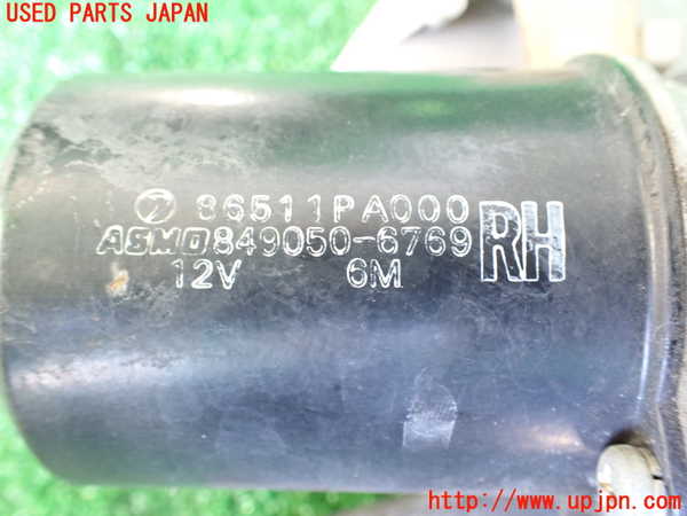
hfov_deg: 60.0
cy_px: 258
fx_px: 595
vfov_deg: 46.8
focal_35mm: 30
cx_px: 344
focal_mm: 5.4
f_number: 2.3
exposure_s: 1/40
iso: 800
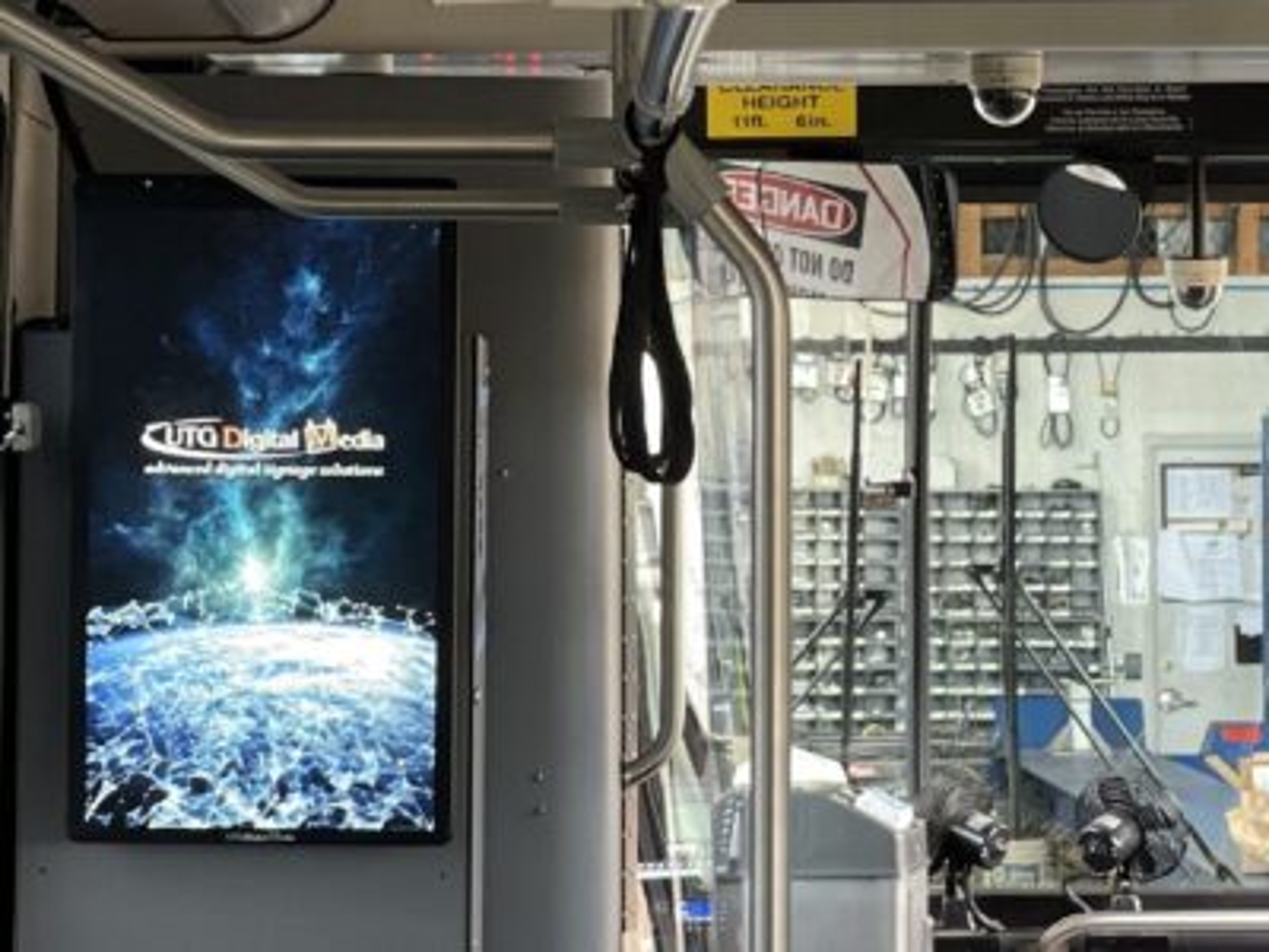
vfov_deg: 22.9
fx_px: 2346
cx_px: 634
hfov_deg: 30.3
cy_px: 476
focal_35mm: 64
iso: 160
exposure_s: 1/33
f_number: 2.2
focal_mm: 7.5
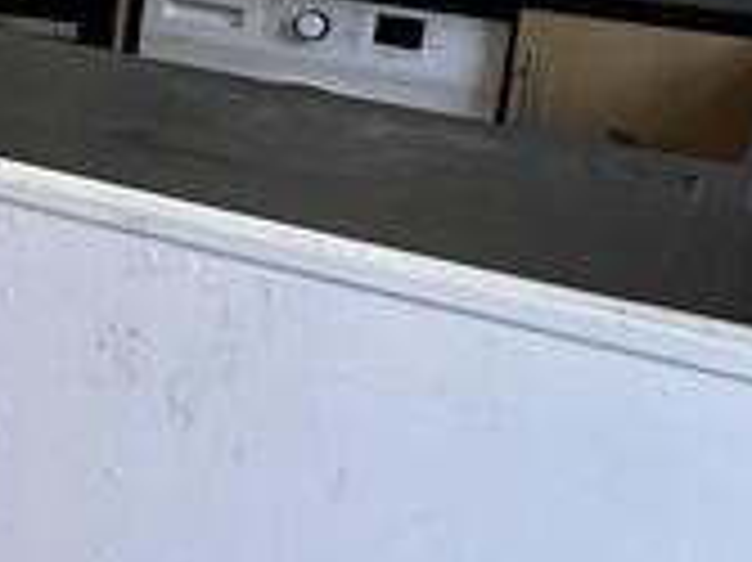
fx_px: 1867
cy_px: -36
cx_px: -635
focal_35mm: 86
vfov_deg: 16.7
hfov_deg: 17.8
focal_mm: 2.22
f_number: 2.2
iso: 200
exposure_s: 1/50
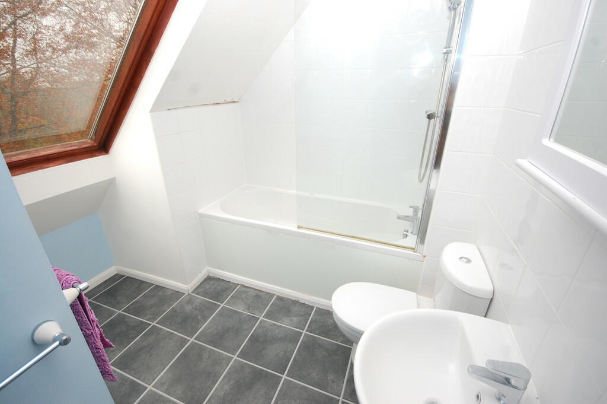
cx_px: 304
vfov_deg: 77.2
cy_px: 202
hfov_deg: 100.4
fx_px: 253
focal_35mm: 15
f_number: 5
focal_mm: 10
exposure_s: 1/100
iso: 400
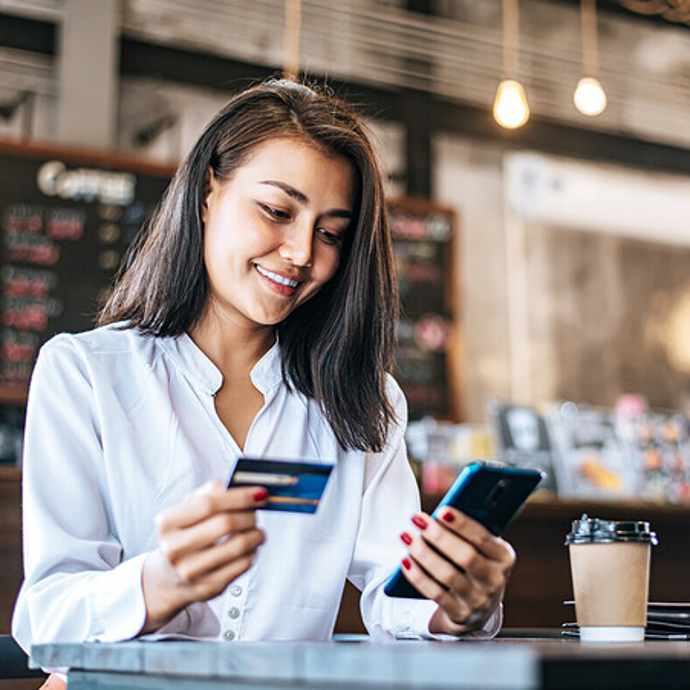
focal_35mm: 65
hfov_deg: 26.4
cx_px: 413
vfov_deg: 26.5
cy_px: 340
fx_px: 1466
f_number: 1.8
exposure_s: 1/125
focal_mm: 50
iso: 400
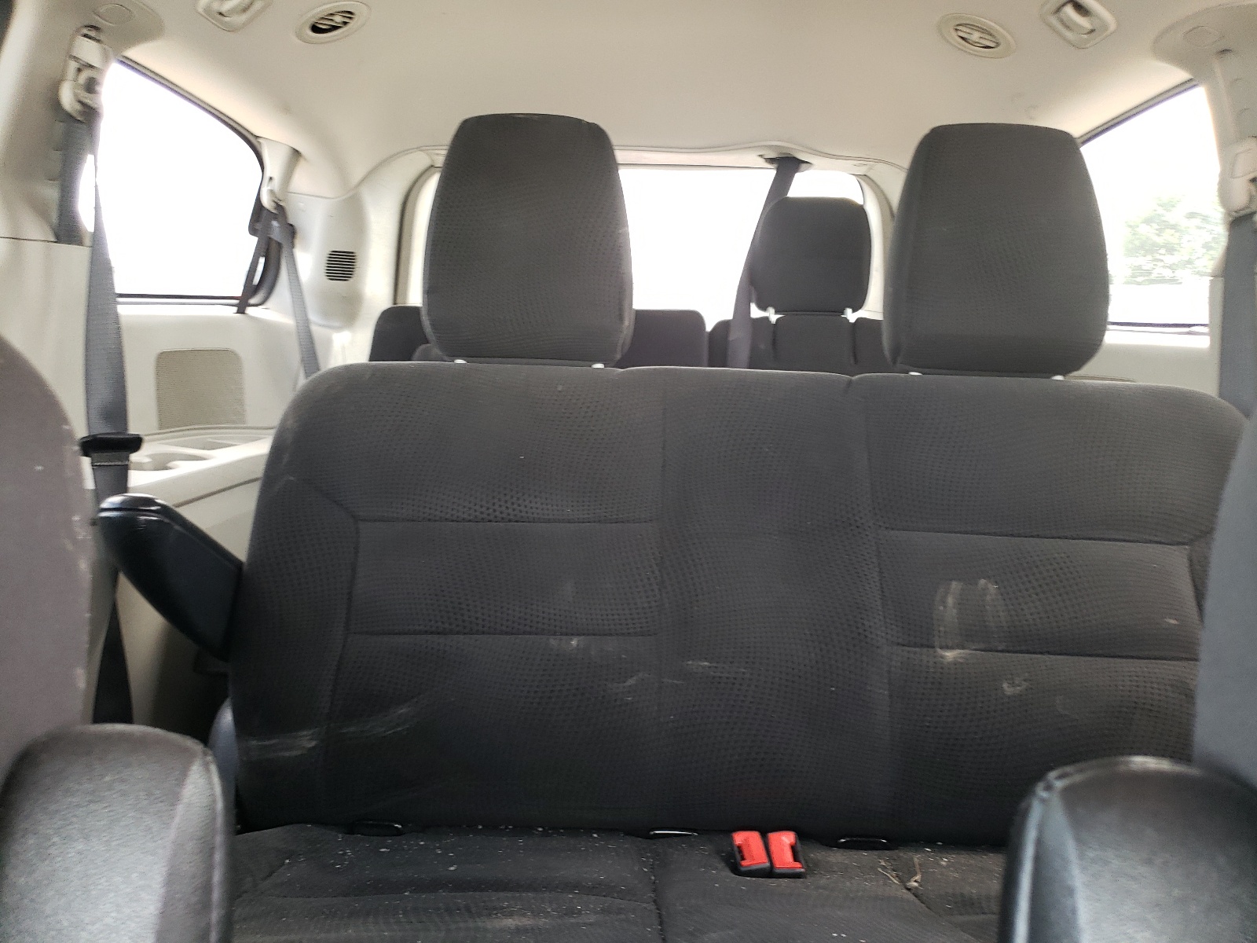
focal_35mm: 26
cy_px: 472
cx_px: 628
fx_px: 944
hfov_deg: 67.3
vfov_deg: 53.1
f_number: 1.5
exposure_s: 1/50
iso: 111
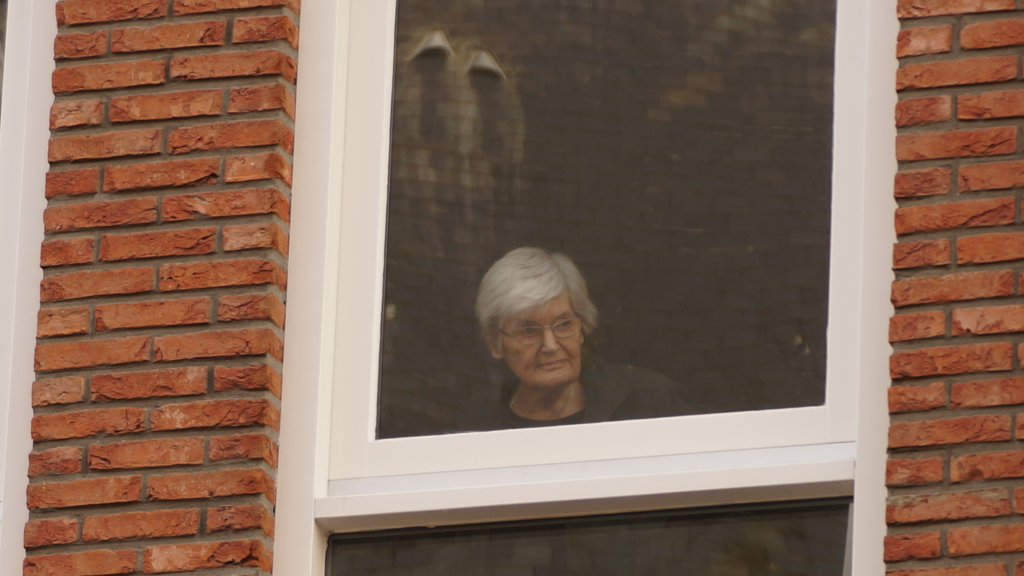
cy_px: 401
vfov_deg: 3.9
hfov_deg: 6.9
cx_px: 333
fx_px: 8526
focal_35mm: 314
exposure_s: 1/90
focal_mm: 110
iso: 125
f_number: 5.6
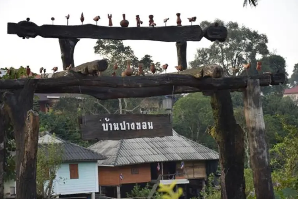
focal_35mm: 97
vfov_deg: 14.1
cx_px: 149
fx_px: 803
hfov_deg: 21.0
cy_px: 102
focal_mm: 62
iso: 400
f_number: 5
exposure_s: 1/100
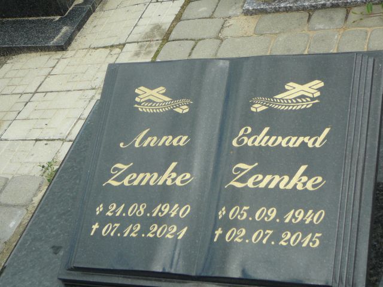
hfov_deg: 27.4
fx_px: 786
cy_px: 144
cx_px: 192
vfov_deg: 20.7
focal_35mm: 71
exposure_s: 1/400
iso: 80
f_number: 3.7
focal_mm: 10.5
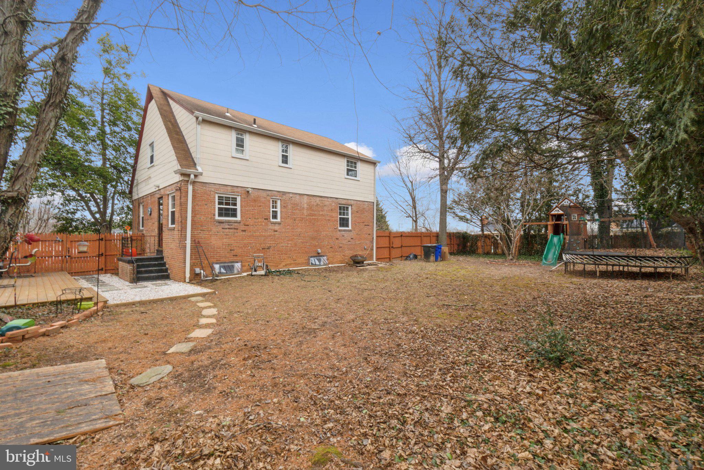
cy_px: 235
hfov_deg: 100.4
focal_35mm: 15
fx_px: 293
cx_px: 352
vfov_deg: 77.3
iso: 200
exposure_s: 1/20
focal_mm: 10
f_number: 22
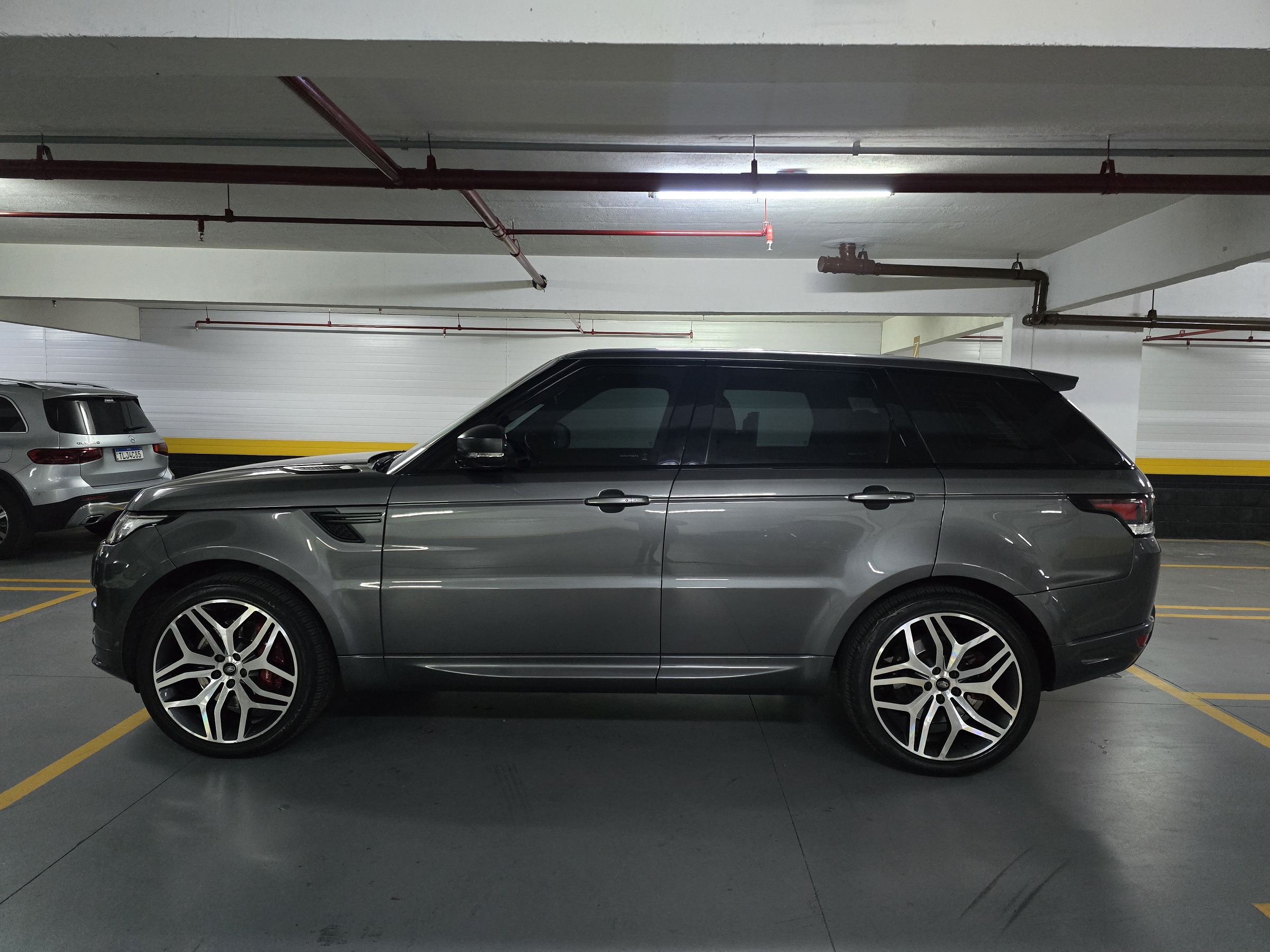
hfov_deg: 73.9
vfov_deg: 58.9
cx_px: 635
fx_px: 844
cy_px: 476
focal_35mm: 23
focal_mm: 6.3
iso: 1600
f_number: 1.7
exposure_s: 1/60
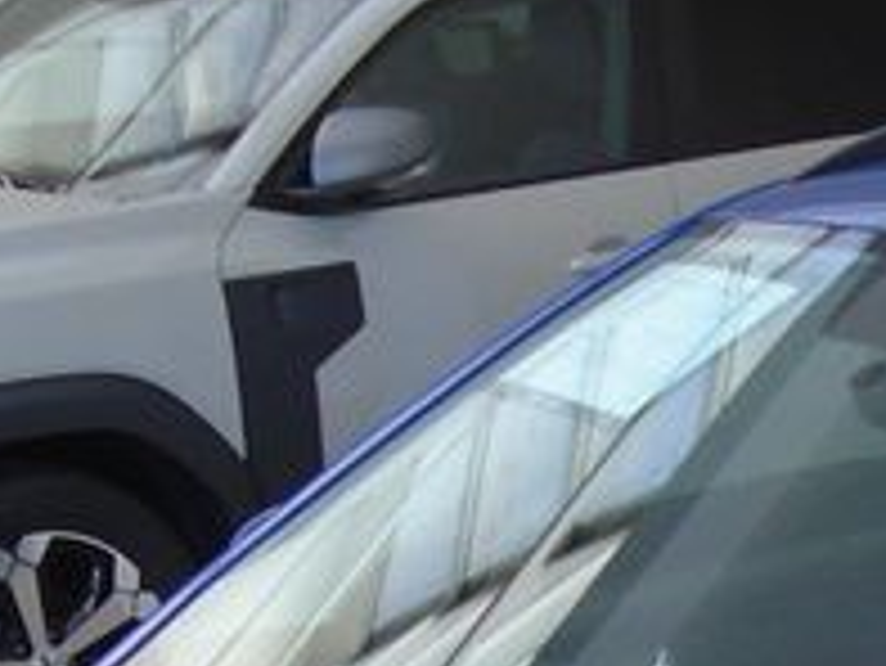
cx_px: 1075
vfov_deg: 10.2
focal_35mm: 135
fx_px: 3457
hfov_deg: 14.1
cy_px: 1328
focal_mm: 4.6
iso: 100
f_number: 3.2
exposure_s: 1/125
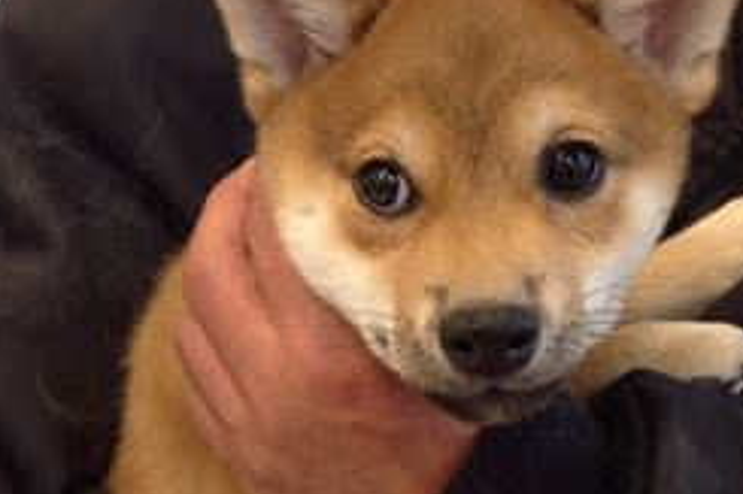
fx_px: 1836
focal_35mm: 89
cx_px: 170
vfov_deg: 15.1
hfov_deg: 22.6
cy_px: 470
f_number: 2.4
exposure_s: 1/20
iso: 64
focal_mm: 4.28
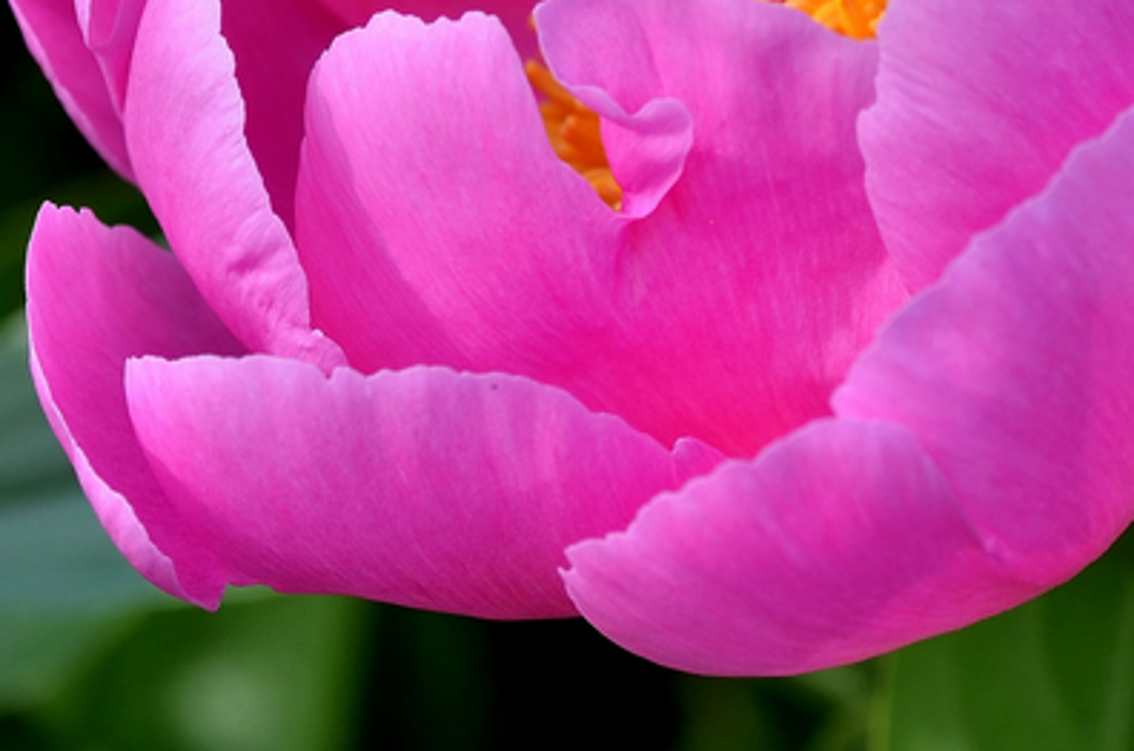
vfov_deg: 4.0
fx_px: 10716
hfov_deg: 6.1
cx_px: 358
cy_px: 9
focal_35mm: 341
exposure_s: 1/200
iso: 100
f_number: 9
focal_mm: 90
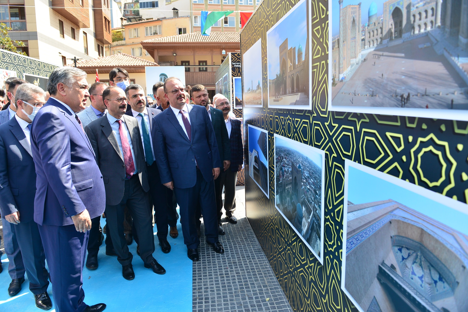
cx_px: 234
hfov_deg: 73.7
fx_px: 312
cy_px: 156
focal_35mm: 24
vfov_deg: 53.1
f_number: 5
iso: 500
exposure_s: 1/500
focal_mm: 24
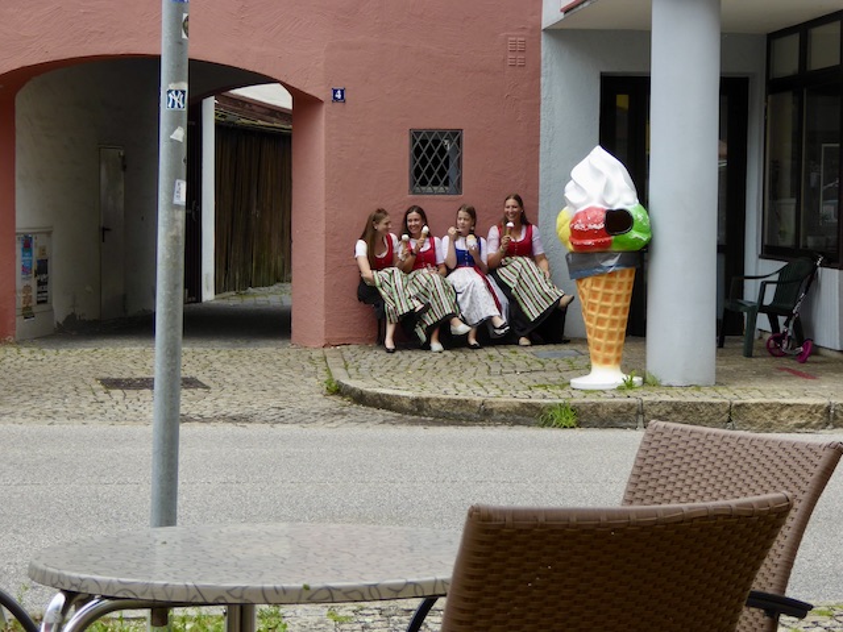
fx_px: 2216
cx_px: 422
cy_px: 316
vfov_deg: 16.2
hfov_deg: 21.5
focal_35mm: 91
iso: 100
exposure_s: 1/200
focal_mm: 15
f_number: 4.8
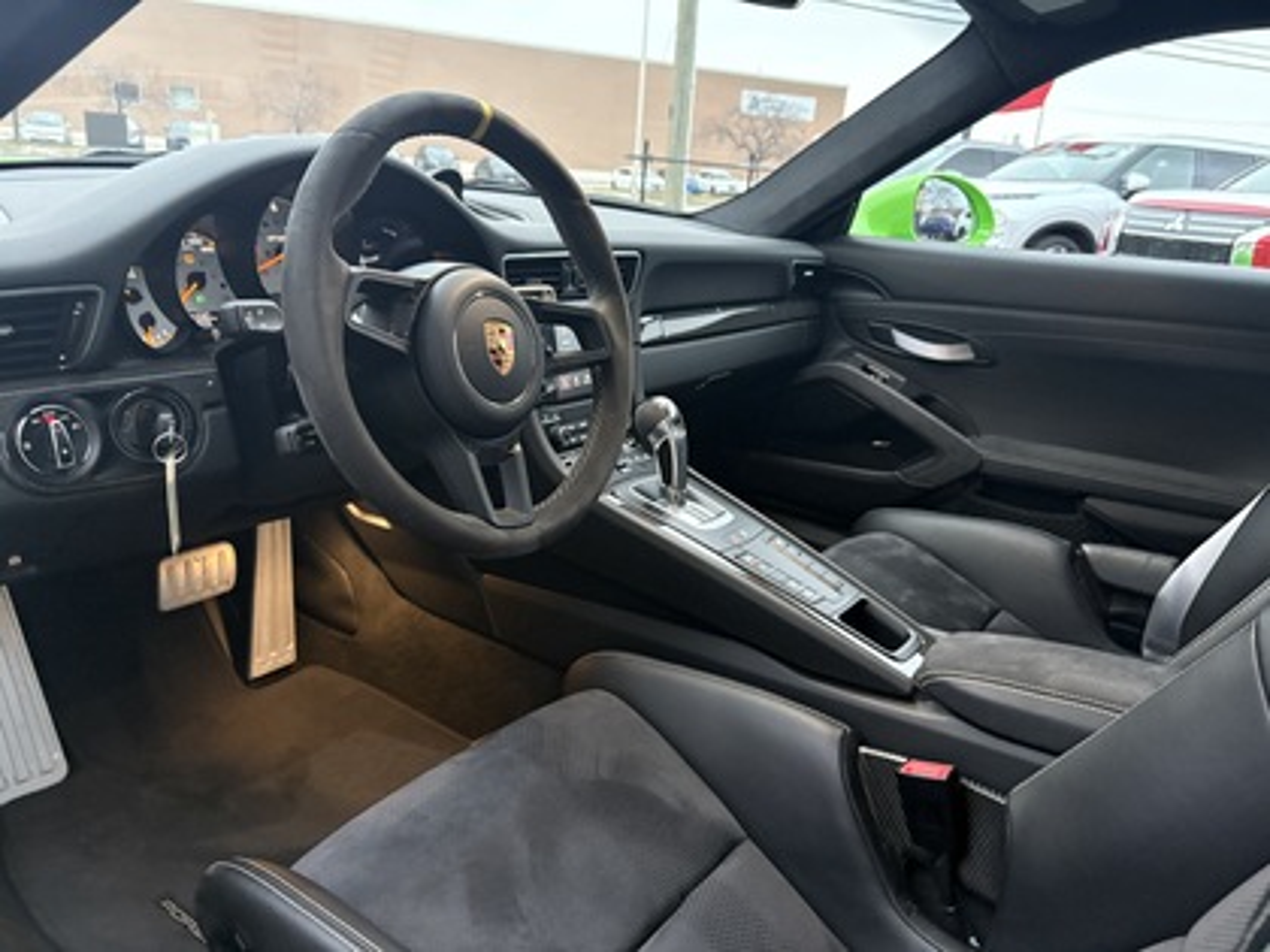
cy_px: 476
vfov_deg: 53.1
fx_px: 954
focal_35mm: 26
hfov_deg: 67.3
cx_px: 635
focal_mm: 5.96
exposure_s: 1/36
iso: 640
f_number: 1.6
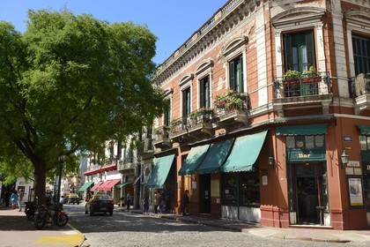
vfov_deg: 41.1
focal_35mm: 32
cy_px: 124
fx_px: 329
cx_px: 185
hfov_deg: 58.7
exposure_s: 1/640
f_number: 5.6
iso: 200
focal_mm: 32
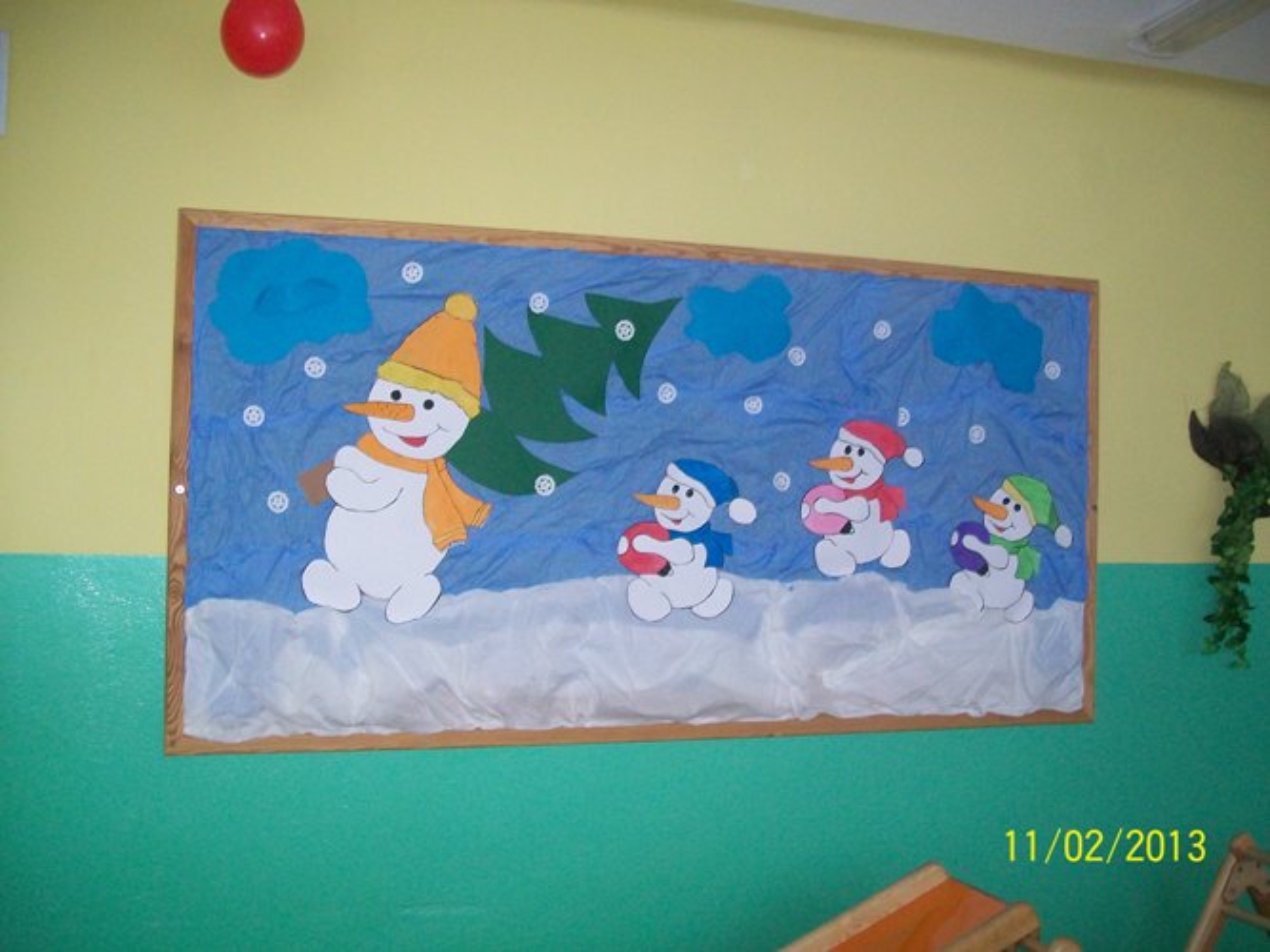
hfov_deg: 51.4
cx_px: 635
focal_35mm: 36
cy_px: 476
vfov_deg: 39.6
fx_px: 1321
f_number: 2.7
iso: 160
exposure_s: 1/60
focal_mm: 6
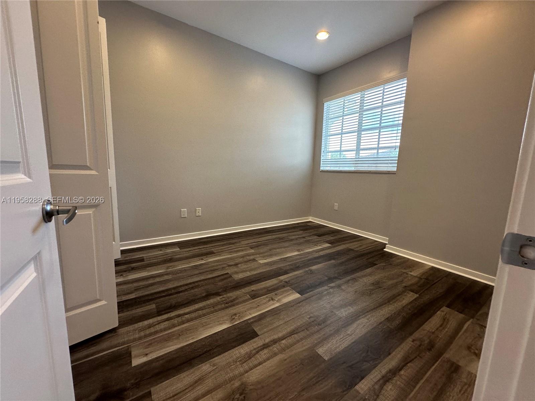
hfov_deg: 102.1
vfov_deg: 85.7
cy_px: 200
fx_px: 216
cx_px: 268
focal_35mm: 14
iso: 125
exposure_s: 1/120
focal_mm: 2.22
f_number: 2.2
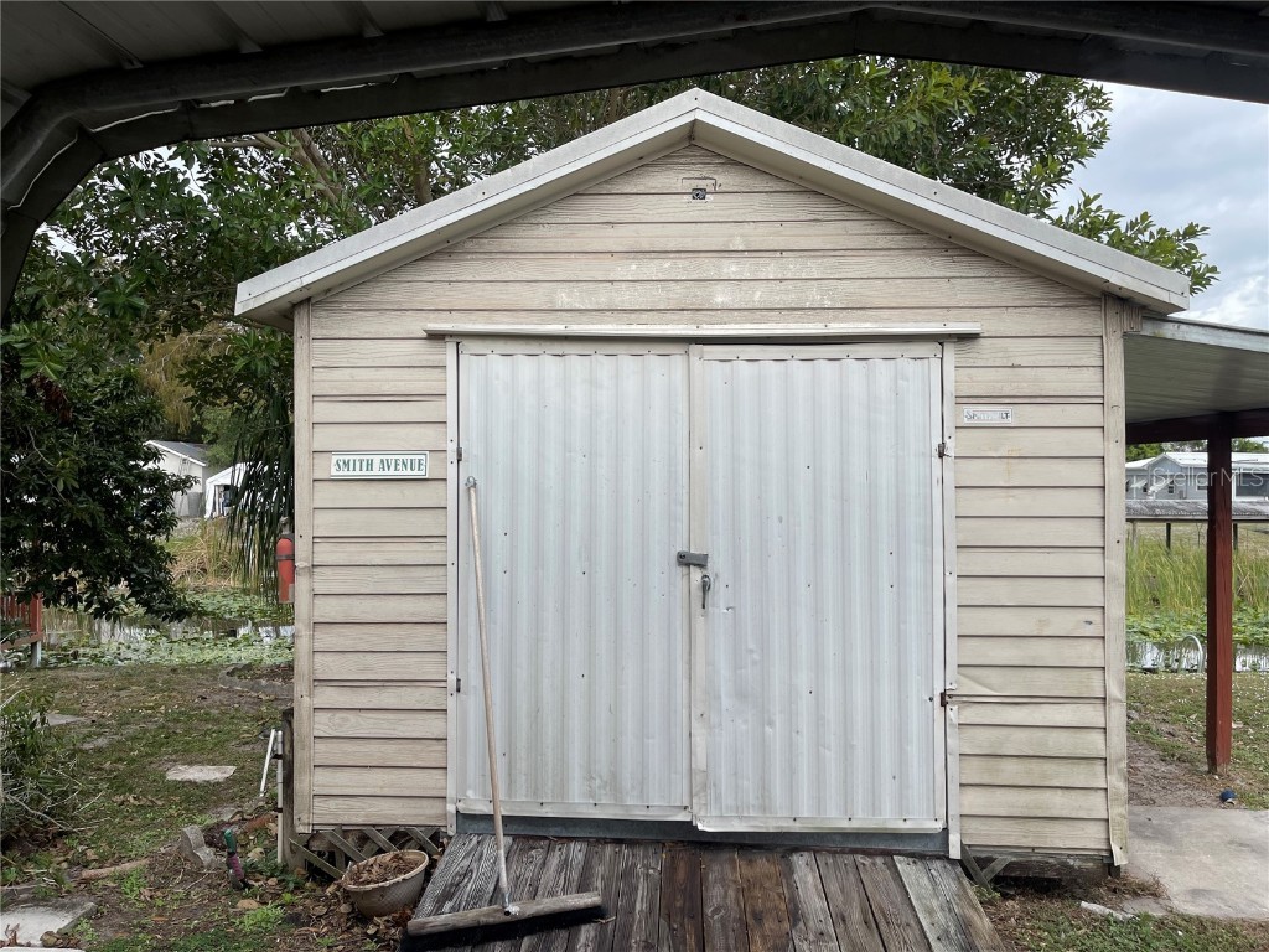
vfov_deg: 54.9
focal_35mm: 25
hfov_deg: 69.4
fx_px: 916
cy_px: 476
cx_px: 634
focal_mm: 5.1
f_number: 1.6
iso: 32
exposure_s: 1/1767
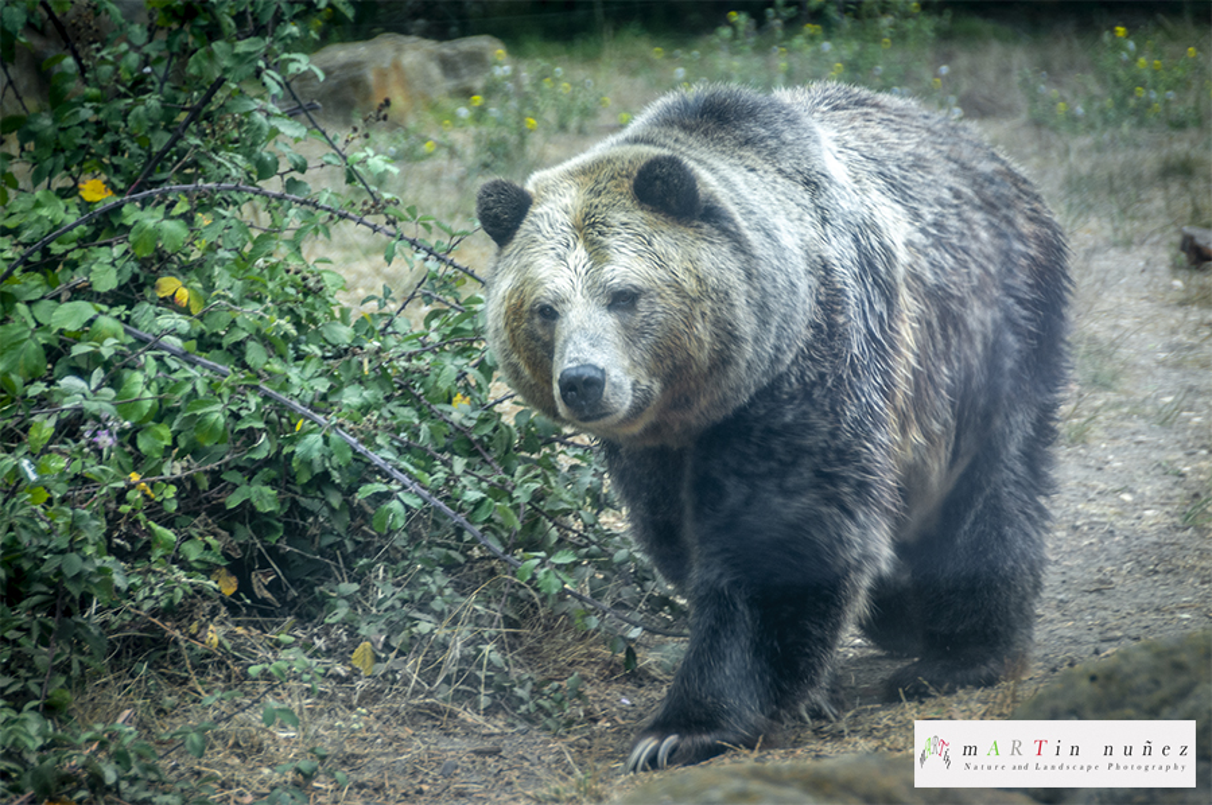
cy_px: 402
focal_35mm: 225
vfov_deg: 6.1
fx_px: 7567
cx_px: 606
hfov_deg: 9.2
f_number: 5.6
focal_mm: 150
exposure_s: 1/125
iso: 200
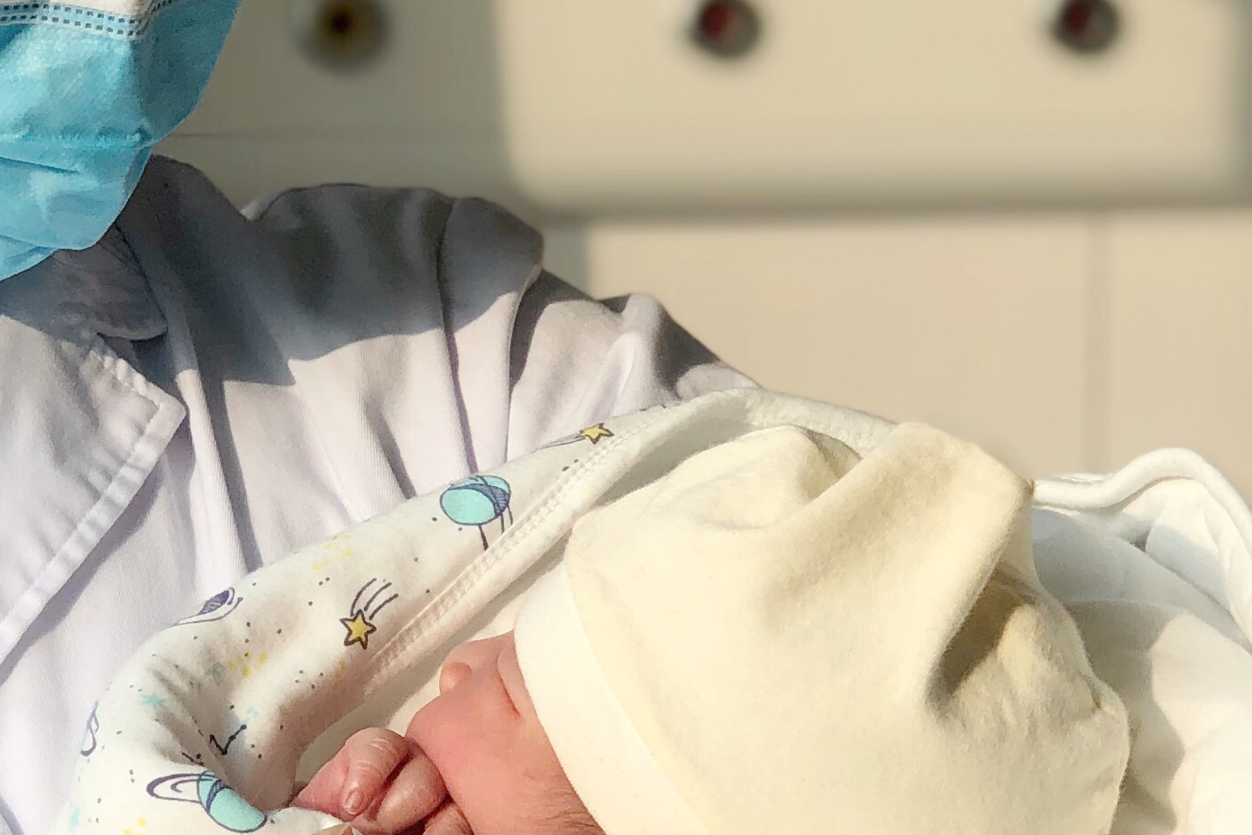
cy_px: 528
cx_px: 414
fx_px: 5460
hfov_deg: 13.1
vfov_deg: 8.7
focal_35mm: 157
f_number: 2.4
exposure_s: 1/296
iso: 16
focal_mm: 6
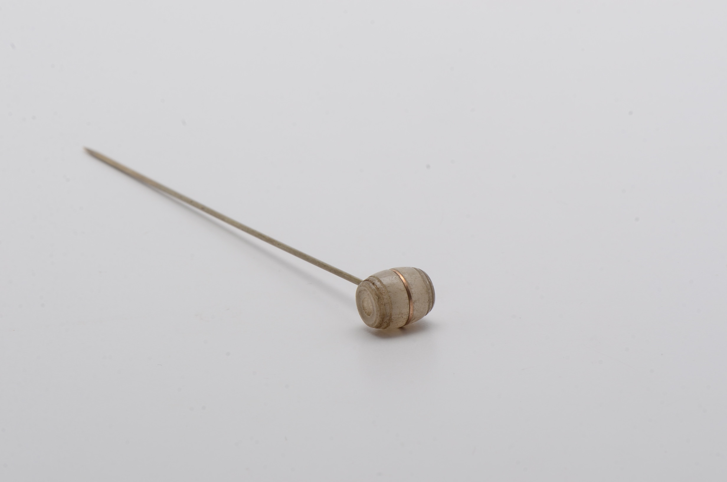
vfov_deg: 10.7
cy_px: 241
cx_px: 364
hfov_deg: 16.1
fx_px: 2569
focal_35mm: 128
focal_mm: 85
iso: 200
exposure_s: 1/125
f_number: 18
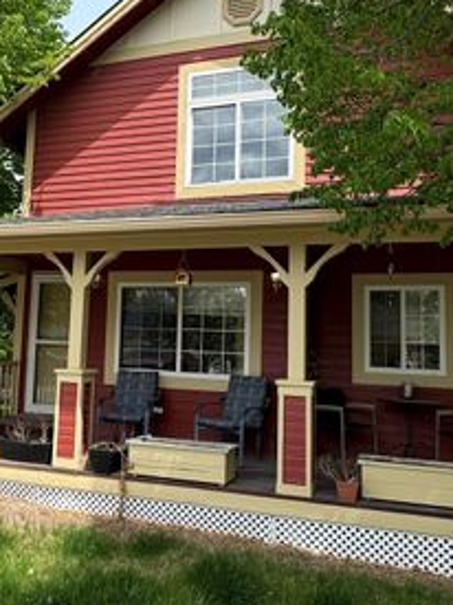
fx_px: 594
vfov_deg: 53.9
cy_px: 278
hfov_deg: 41.6
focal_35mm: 34
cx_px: 180
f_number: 2.2
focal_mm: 2.22
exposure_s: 1/669
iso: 50
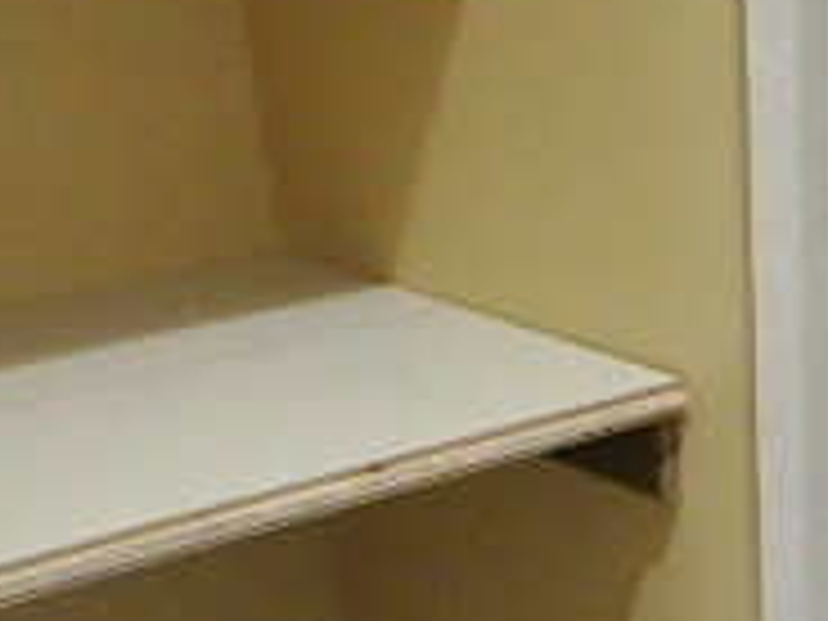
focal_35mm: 73
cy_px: 1012
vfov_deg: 17.5
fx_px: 1746
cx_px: 720
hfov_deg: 25.9
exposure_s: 1/30
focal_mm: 3.7
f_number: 3.5
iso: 640
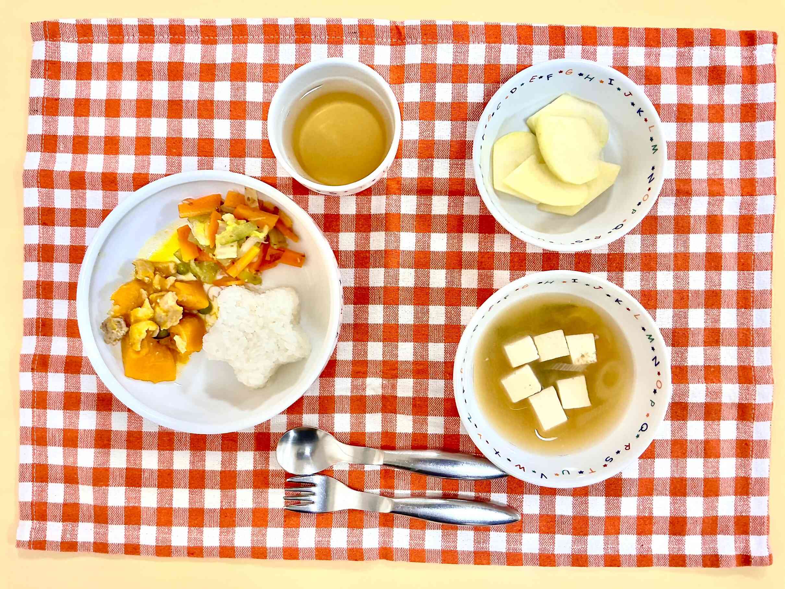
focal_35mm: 29
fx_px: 658
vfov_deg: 48.2
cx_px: 392
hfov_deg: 61.7
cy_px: 294
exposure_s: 1/60
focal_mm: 3
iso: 50
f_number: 1.8
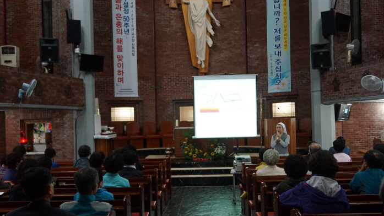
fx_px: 417
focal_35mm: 41
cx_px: 192
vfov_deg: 29.0
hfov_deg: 49.4
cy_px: 117
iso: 3200
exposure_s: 1/40
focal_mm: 26
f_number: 4
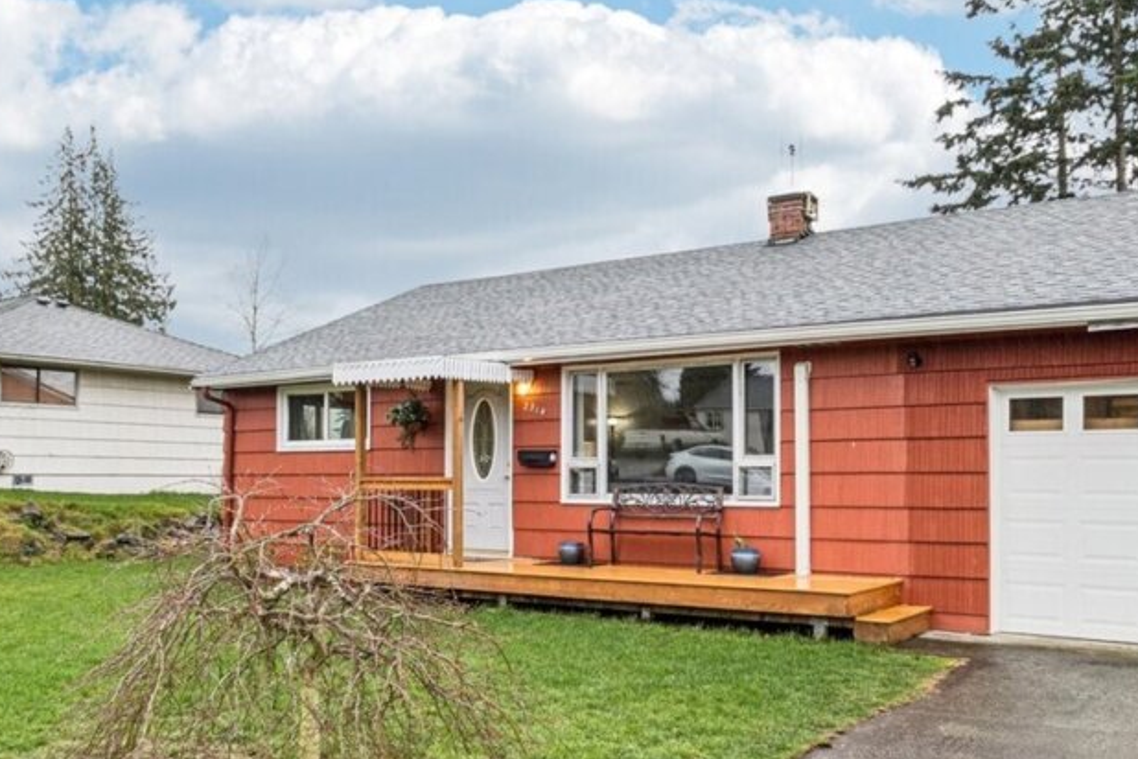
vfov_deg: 38.8
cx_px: 554
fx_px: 1075
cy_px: 441
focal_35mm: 34
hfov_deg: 55.8
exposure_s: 1/25
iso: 250
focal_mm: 10
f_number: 9
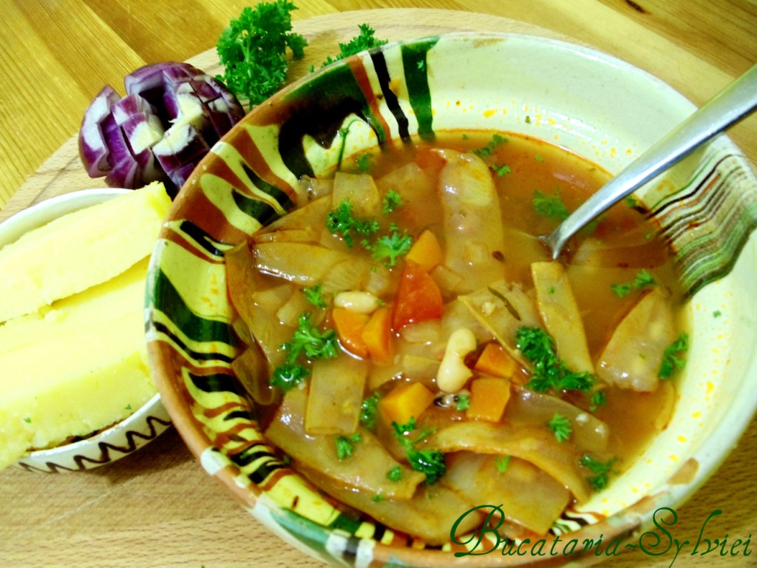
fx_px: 962
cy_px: 284
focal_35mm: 44
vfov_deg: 32.9
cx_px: 378
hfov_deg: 42.9
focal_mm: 6
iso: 400
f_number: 3.5
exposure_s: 1/4
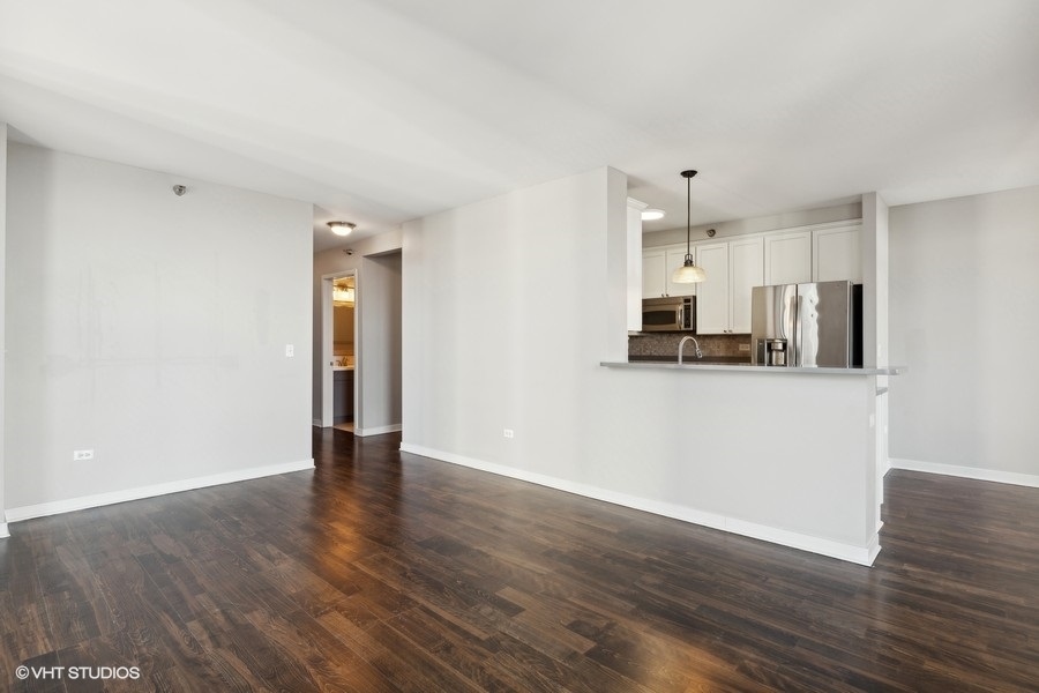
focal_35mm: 17
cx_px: 520
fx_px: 491
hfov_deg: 93.3
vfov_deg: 70.4
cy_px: 346
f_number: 8
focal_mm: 17
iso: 320
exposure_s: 1/40
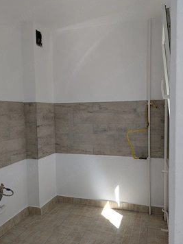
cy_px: 132
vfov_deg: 65.2
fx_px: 190
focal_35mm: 27
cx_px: 99
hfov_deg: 51.3
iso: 64
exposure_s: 1/195
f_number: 1.85
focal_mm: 6.81
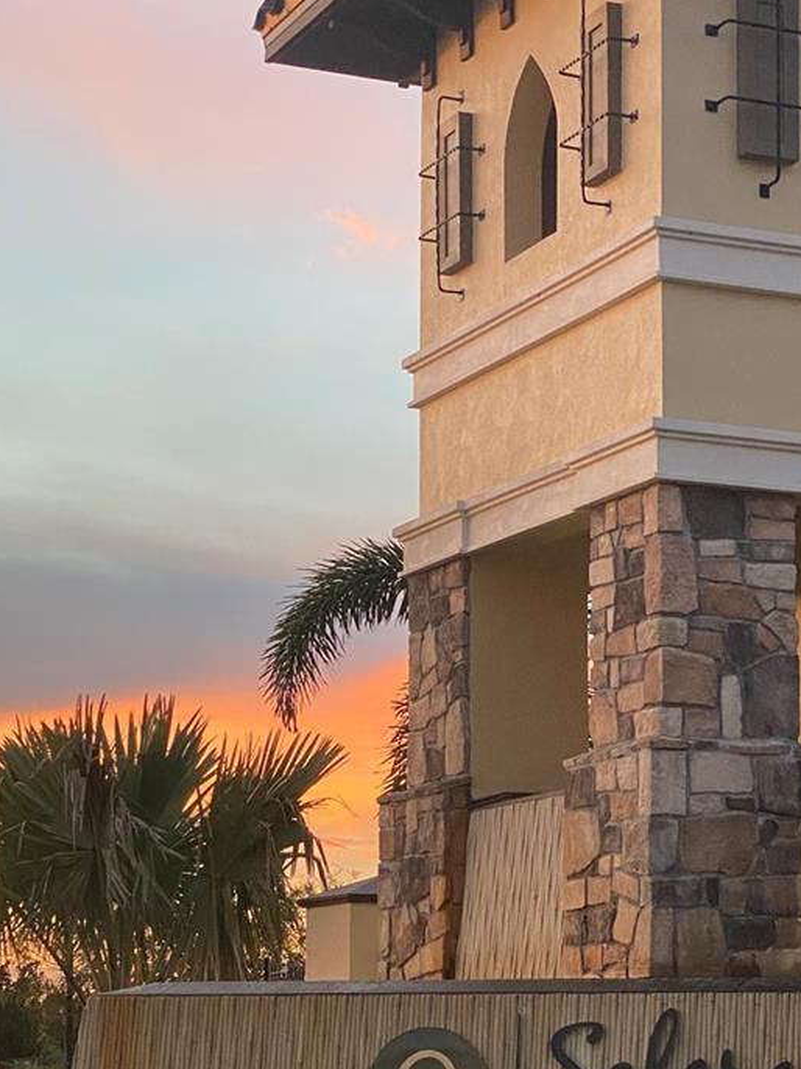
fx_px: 2809
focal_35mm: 91
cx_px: 496
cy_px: 686
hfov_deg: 16.2
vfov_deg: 21.5
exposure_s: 1/102
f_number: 2
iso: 160
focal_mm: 6
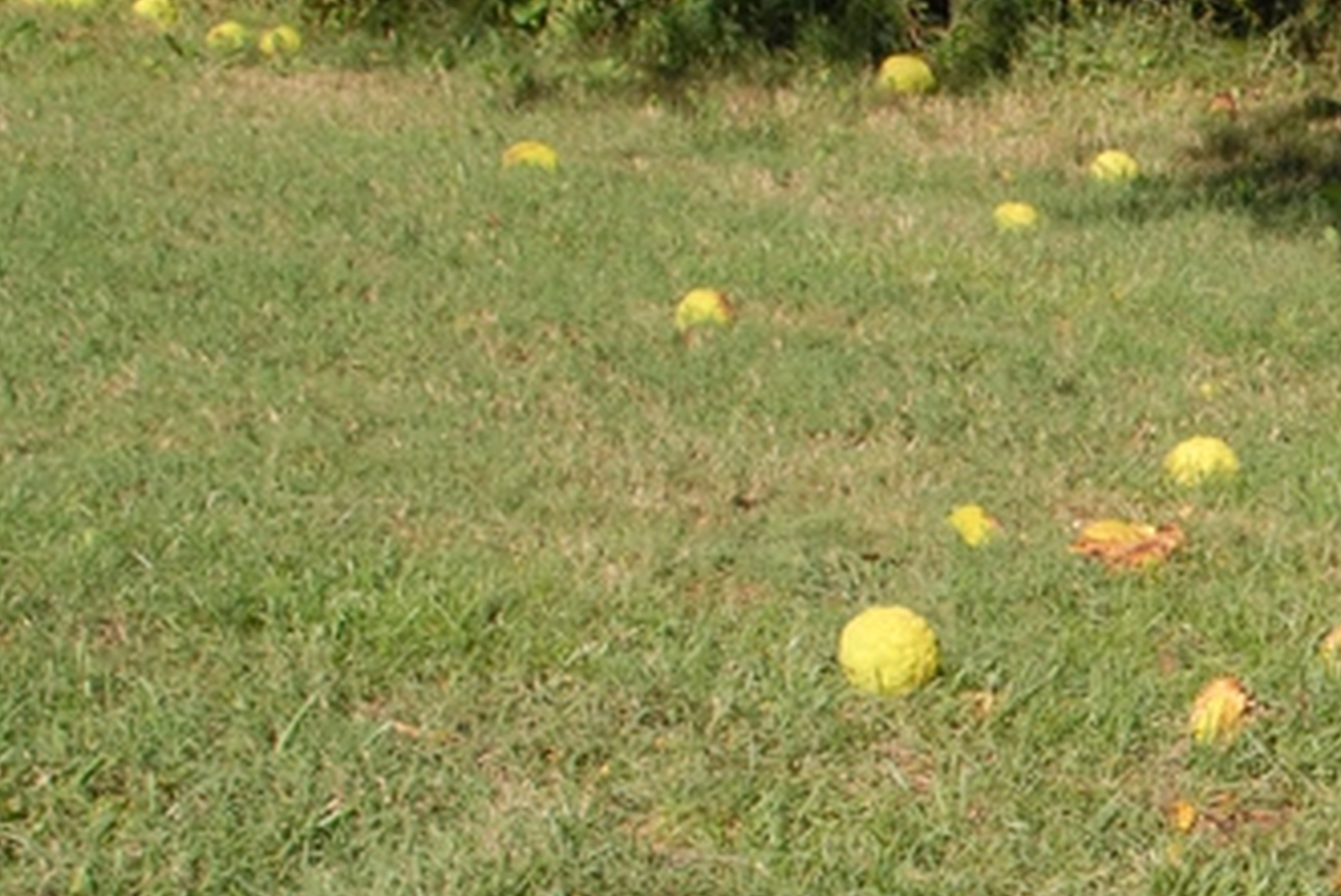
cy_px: 1016
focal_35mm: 130
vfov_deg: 10.4
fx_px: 4844
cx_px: 1932
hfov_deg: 14.8
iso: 400
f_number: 9
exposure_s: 1/320
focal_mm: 28
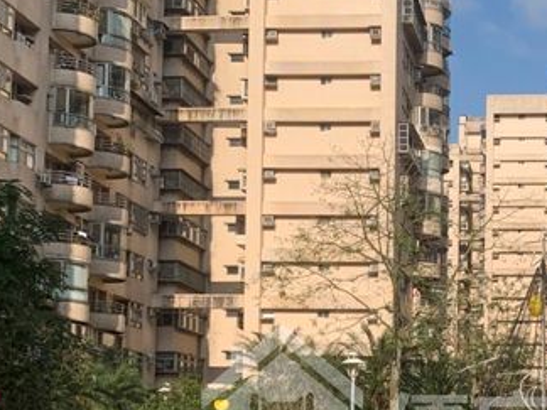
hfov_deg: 24.4
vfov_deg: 18.7
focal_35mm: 77
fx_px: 1217
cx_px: 518
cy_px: 400
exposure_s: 1/2257
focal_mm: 4.25
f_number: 1.8
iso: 25
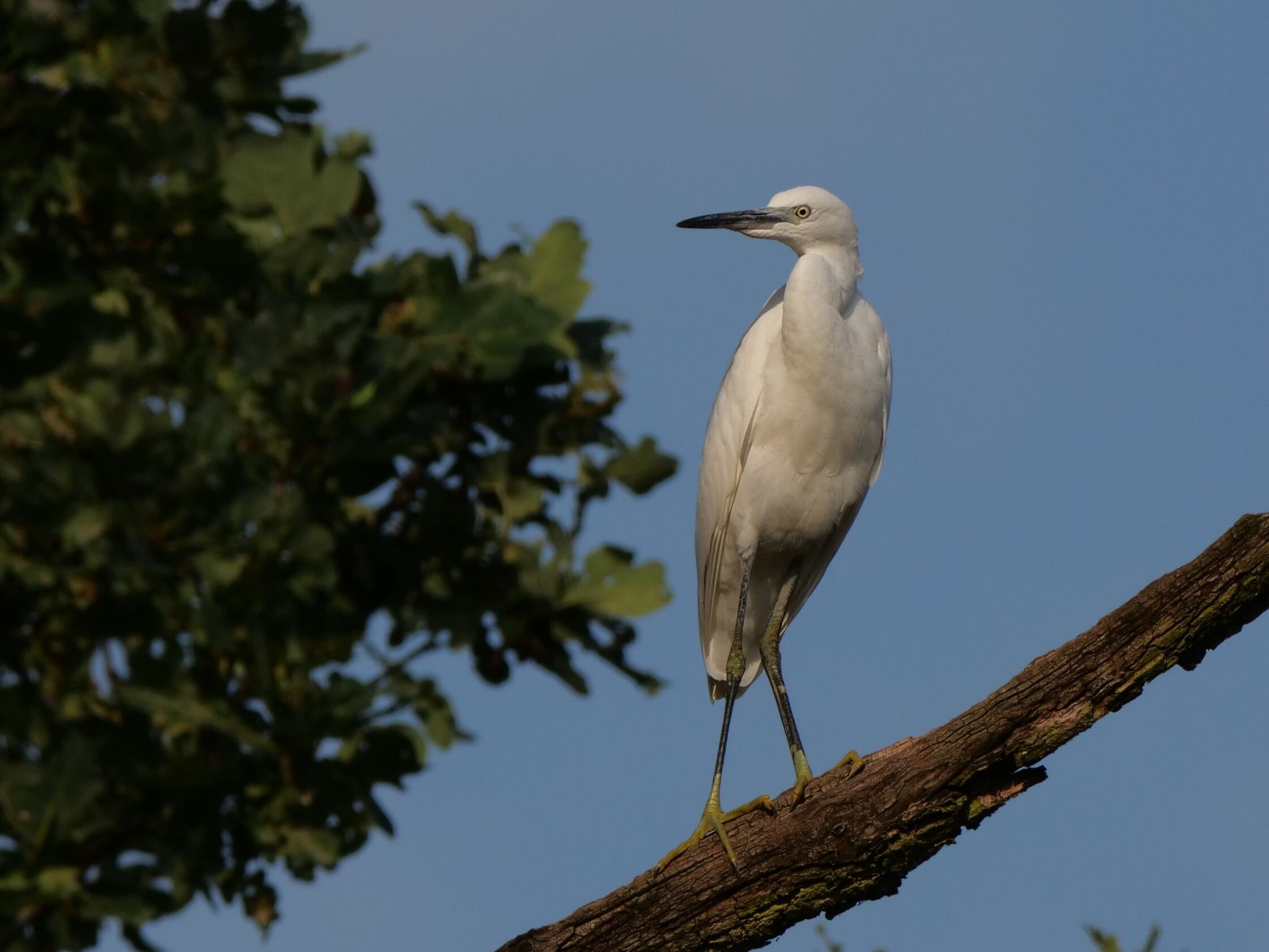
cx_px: 598
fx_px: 31417
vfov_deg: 1.7
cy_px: 455
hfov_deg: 2.3
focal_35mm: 857
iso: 200
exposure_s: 1/1000
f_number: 8
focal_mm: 400
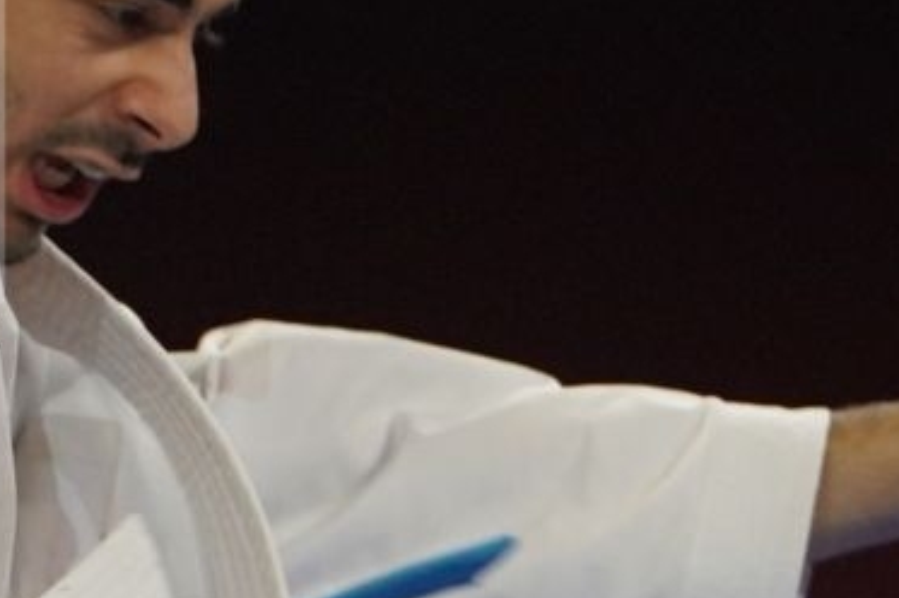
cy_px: 938
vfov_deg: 1.2
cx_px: -219
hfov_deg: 1.7
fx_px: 29640
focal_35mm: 1188
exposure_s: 1/500
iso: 640
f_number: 2.8
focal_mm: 164
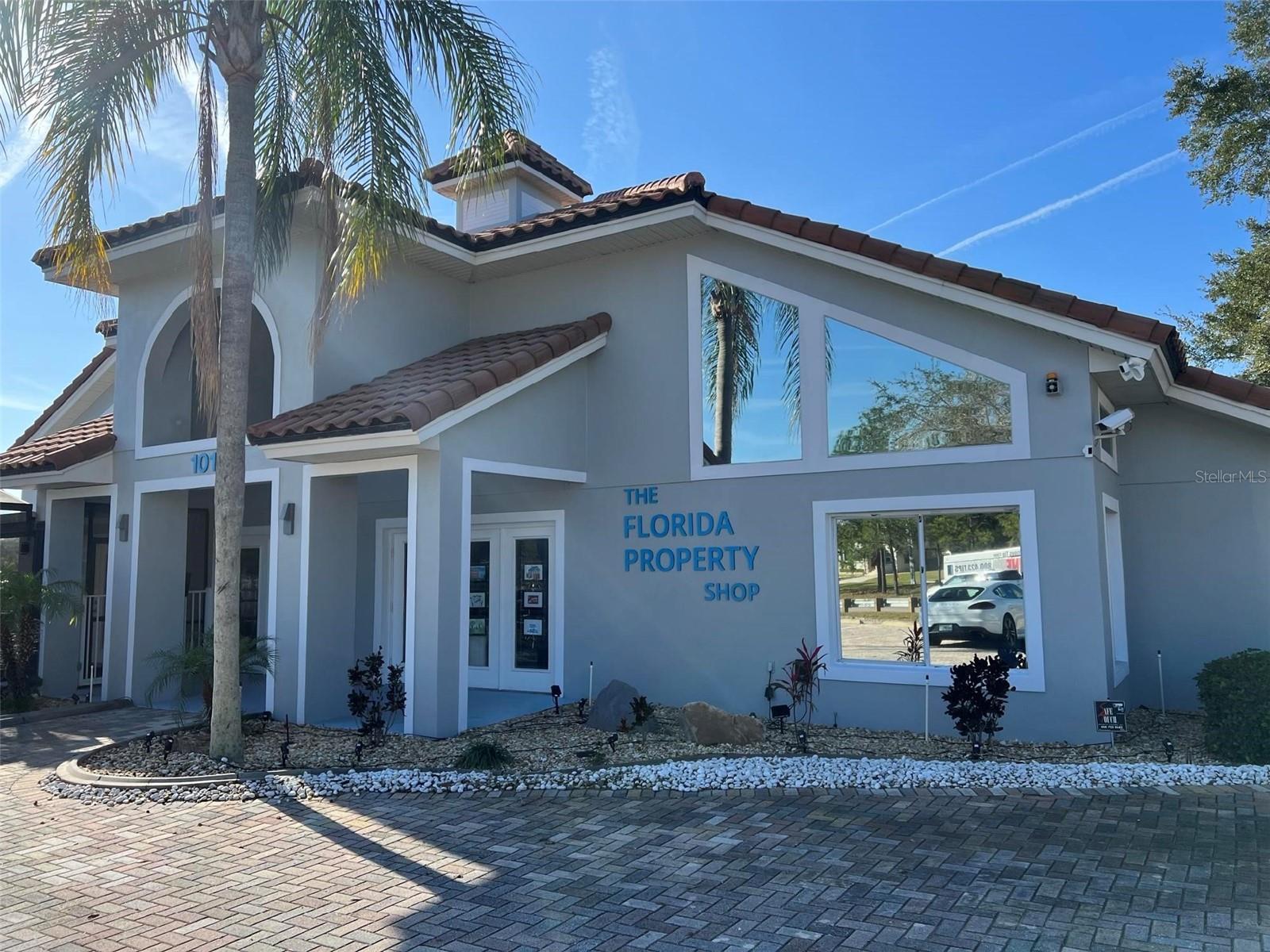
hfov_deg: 67.3
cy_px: 476
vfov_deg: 53.1
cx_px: 635
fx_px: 954
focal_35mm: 26
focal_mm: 5.7
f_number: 1.5
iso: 50
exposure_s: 1/2571
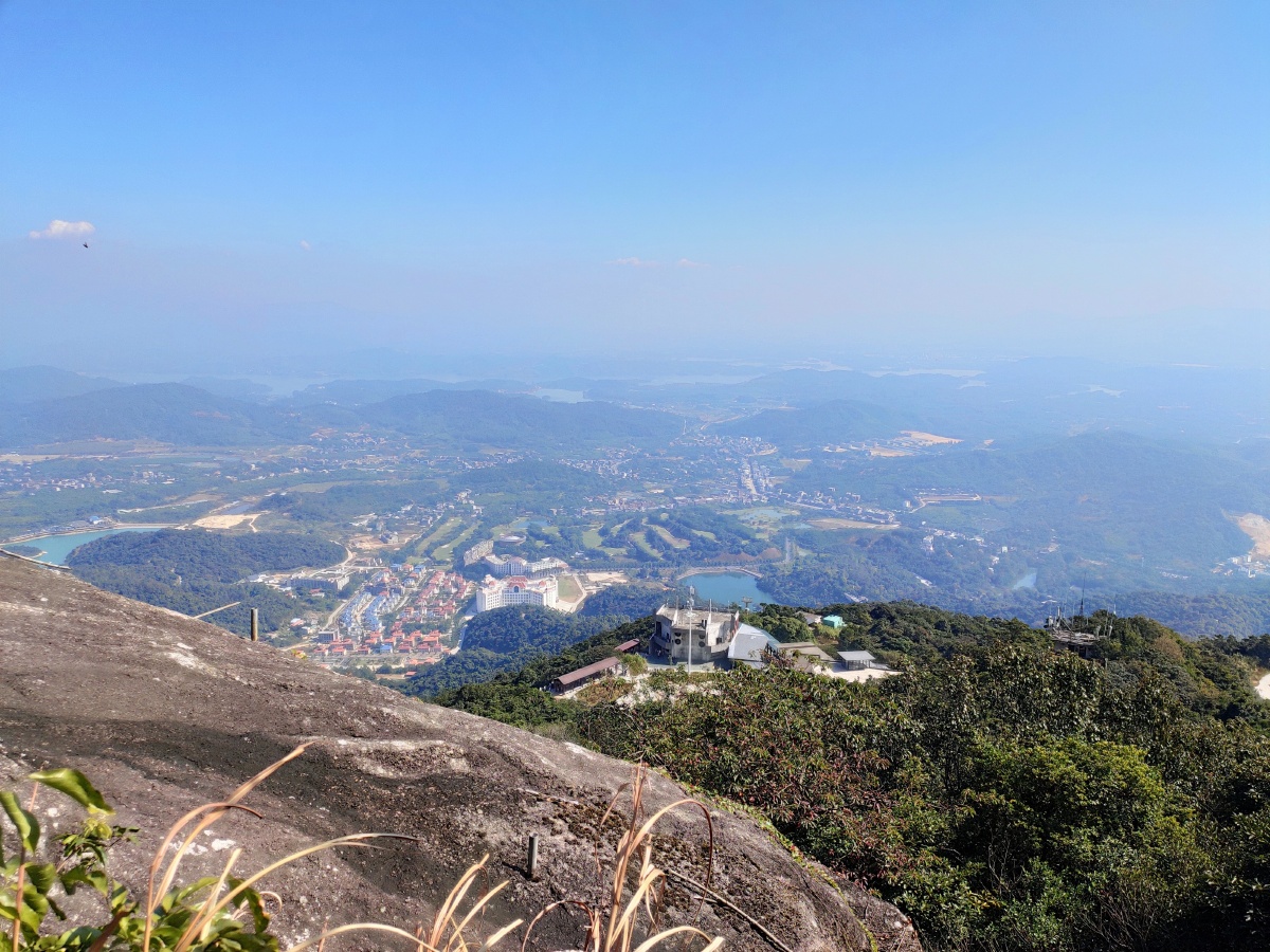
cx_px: 635
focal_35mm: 25
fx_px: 917
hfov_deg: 69.4
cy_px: 476
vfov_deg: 54.9
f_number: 1.79
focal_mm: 4.74
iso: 112
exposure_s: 1/2000
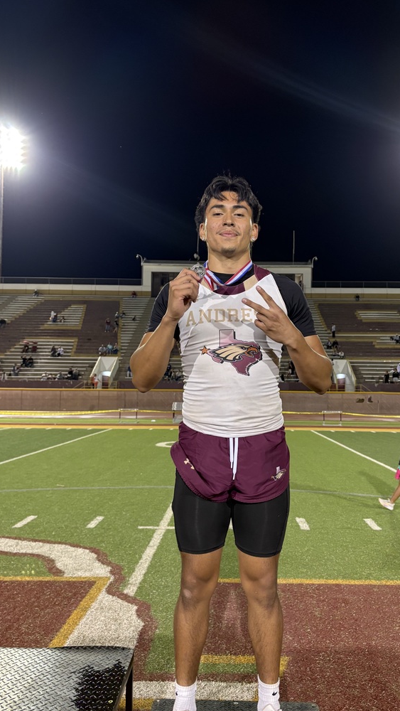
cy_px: 358
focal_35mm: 29
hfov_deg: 40.1
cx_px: 231
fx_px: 546
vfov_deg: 66.1
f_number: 1.6
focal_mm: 5.96
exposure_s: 1/60
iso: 250
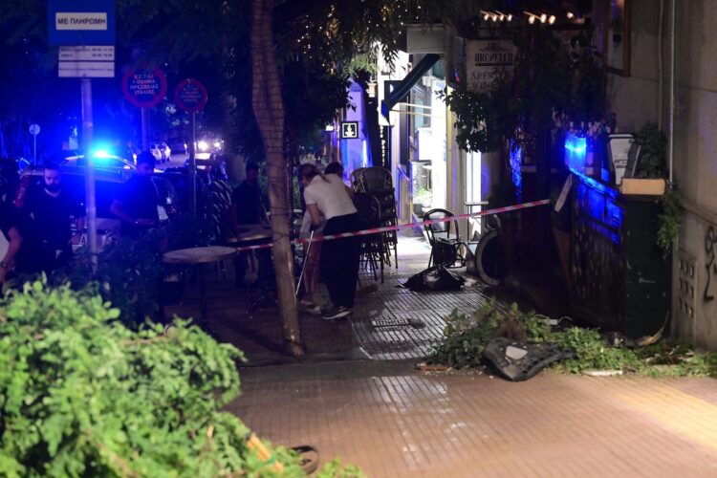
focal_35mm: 70
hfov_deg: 28.8
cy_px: 239
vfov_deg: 19.5
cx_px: 358
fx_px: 1394
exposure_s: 1/80
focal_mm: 70
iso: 8000
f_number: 3.5
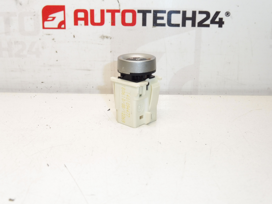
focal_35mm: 47
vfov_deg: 30.9
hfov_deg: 40.4
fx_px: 369
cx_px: 136
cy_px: 102
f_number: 5.6
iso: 200
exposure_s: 1/160
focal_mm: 8.5
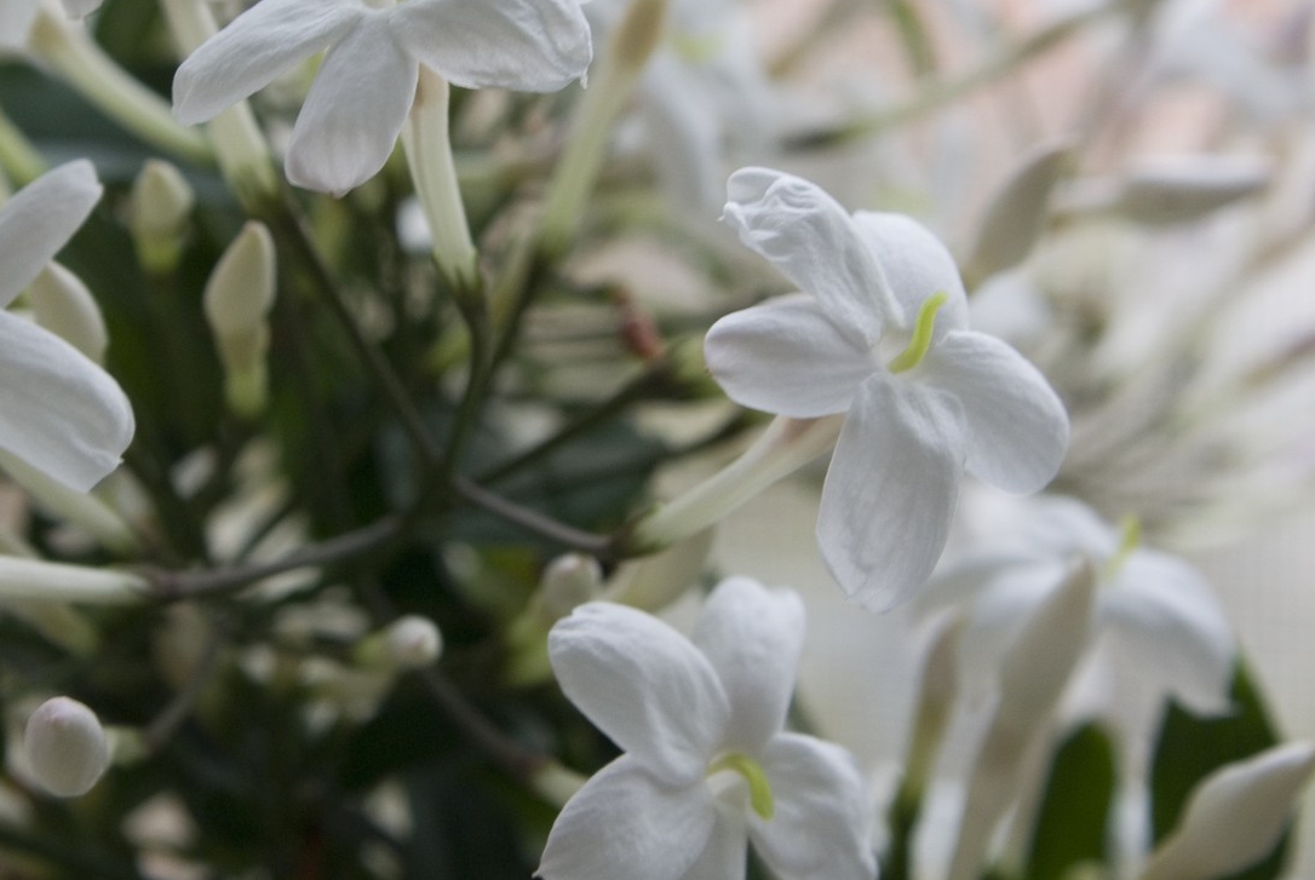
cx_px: 409
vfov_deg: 12.3
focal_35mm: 112
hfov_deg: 18.2
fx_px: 4090
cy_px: 374
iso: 400
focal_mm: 45
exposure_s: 1/15
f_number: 9.5
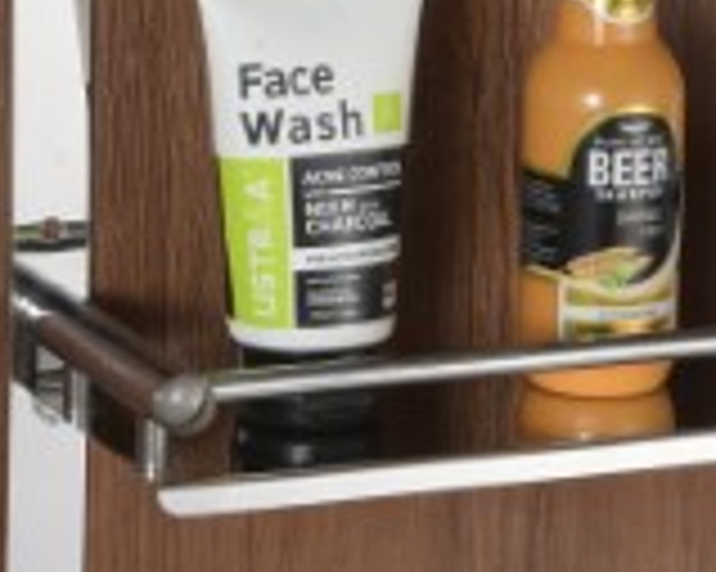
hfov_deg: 5.2
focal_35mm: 373
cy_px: 365
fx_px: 7899
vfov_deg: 4.1
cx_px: 653
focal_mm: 70
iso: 160
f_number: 13
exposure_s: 1/25
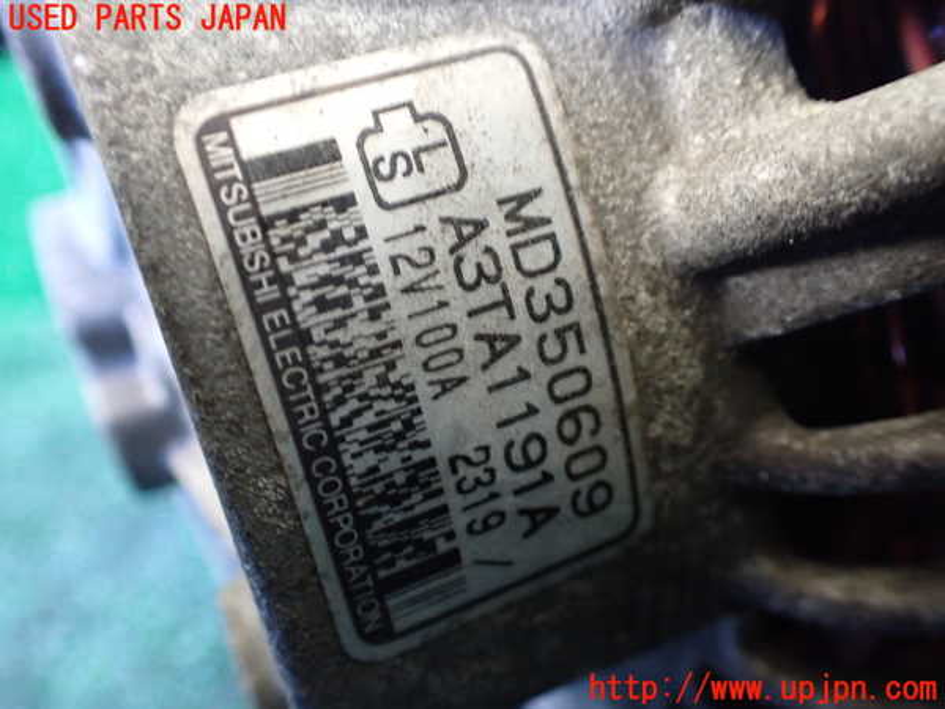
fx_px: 819
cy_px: 354
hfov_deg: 60.0
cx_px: 472
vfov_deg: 46.8
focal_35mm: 30
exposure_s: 1/30
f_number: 2.3
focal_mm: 5.4
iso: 800
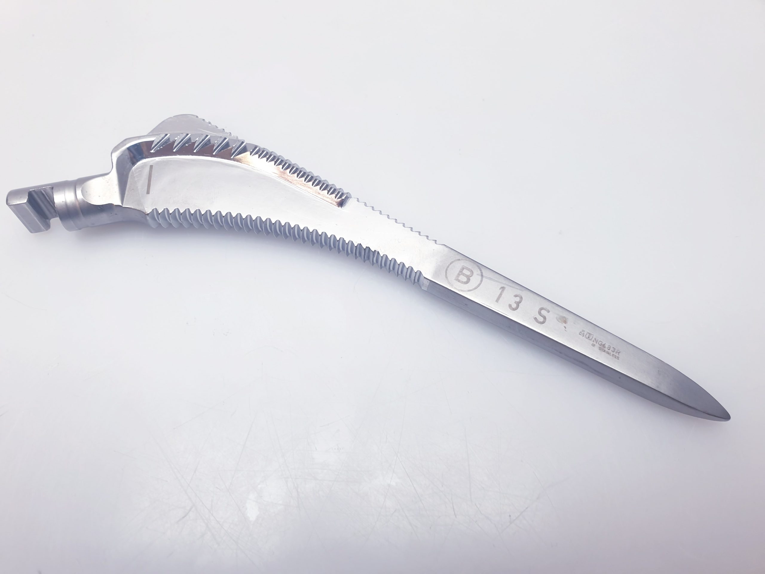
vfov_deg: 53.1
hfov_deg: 67.3
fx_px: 575
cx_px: 382
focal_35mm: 26
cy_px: 287
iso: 50
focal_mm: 4.3
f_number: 2.4
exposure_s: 1/50
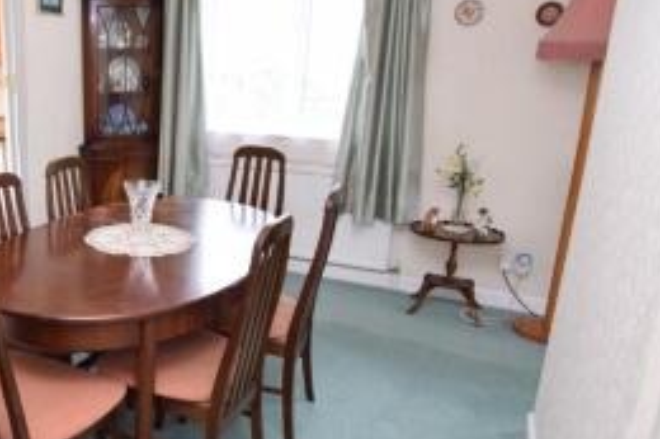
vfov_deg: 39.9
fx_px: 605
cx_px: 104
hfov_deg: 52.4
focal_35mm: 33
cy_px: 232
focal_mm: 12
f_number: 5
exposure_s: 1/100
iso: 400
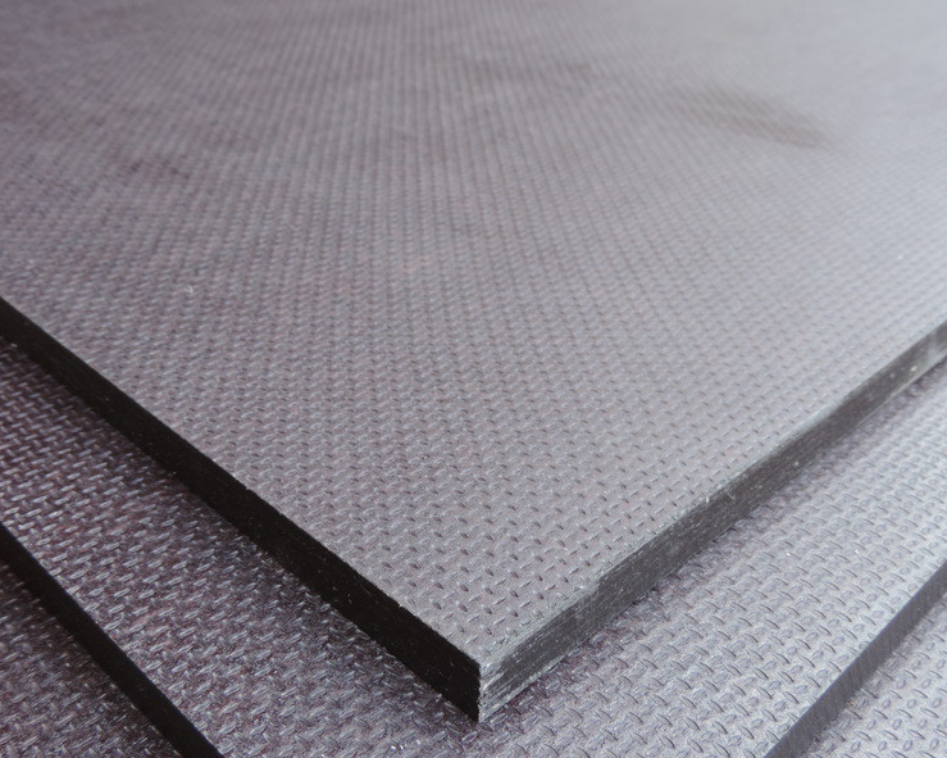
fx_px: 1037
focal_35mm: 37
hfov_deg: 49.1
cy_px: 375
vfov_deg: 40.1
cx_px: 484
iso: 80
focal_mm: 6.2
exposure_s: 1/80
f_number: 3.3
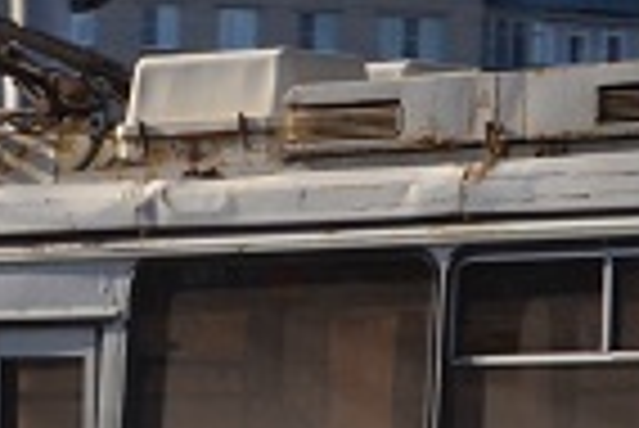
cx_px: 410
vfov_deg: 4.1
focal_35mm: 338
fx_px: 6006
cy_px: 378
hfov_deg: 6.1
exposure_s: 1/200
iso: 100
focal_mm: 32
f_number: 10
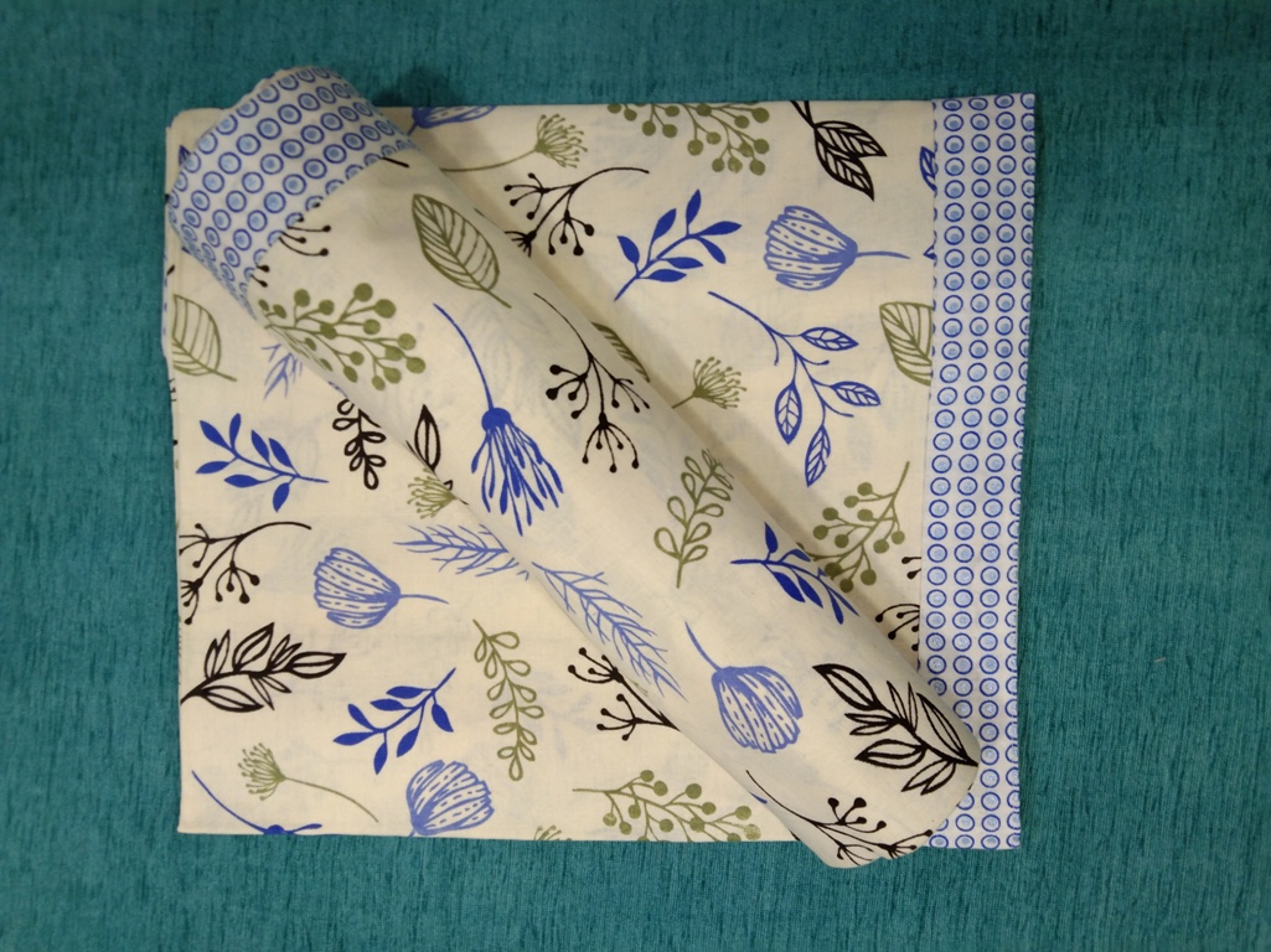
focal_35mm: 31
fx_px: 1138
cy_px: 476
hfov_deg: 58.4
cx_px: 636
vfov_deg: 45.4
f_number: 2.2
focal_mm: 3.69
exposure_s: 1/33
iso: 186
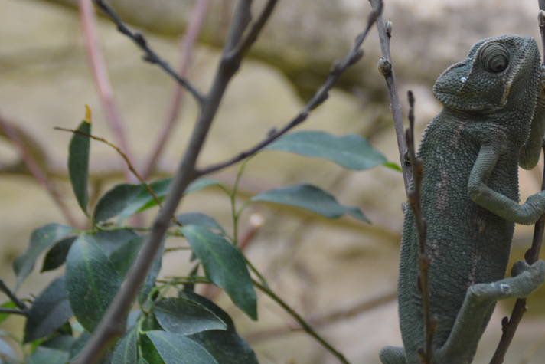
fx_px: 2803
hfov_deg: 11.1
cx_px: 452
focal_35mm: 185
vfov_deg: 7.4
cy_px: 193
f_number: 4.5
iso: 400
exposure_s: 1/80
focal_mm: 55
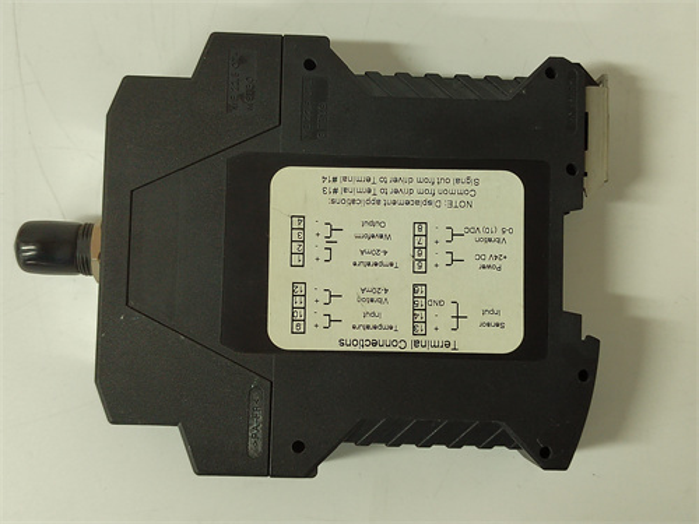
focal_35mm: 46
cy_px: 262
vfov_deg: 31.5
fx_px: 929
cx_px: 350
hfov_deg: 41.2
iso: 2416
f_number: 1.9
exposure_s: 1/100
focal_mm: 5.52
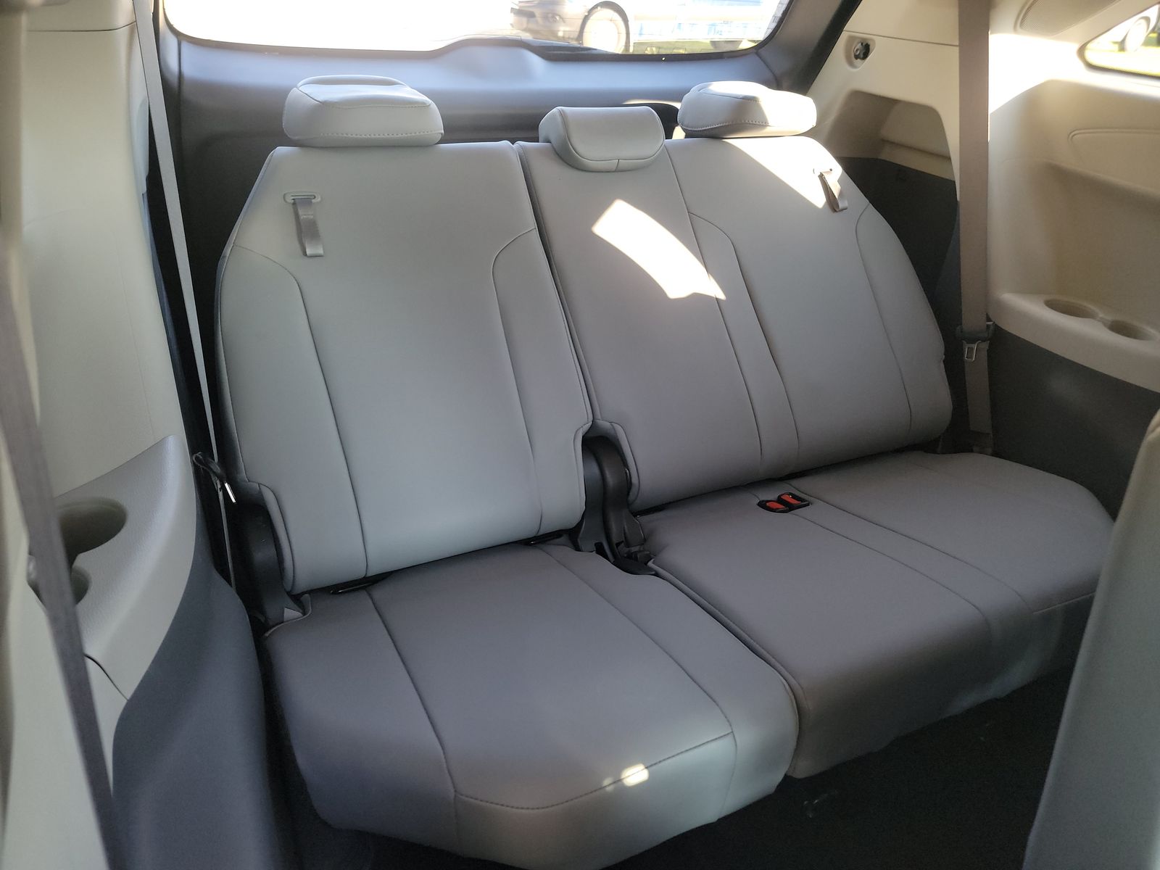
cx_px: 580
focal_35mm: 24
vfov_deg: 56.8
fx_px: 804
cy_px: 435
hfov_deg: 71.6
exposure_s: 1/59
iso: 559
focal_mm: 6.7
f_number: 1.8
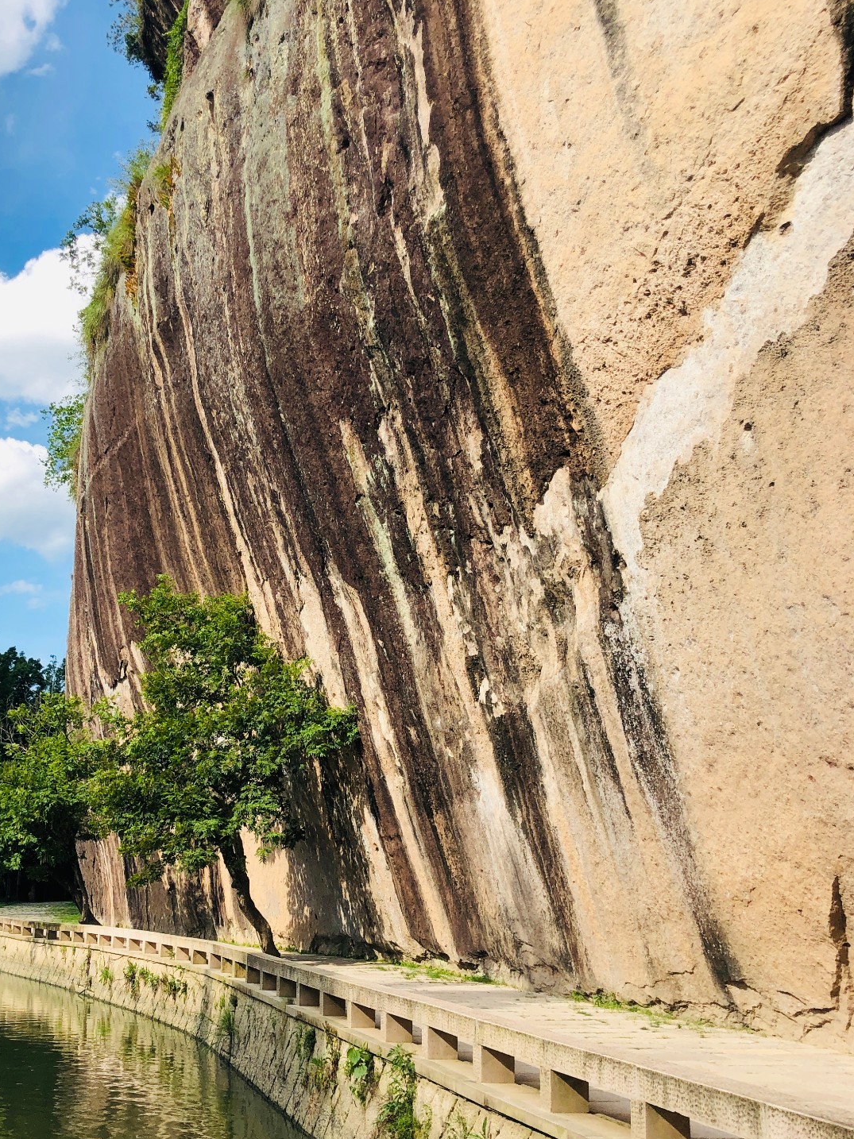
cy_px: 640
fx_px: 1316
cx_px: 263
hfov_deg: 35.5
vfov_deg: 46.7
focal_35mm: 40
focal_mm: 3.99
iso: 20
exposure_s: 1/1200
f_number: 1.8
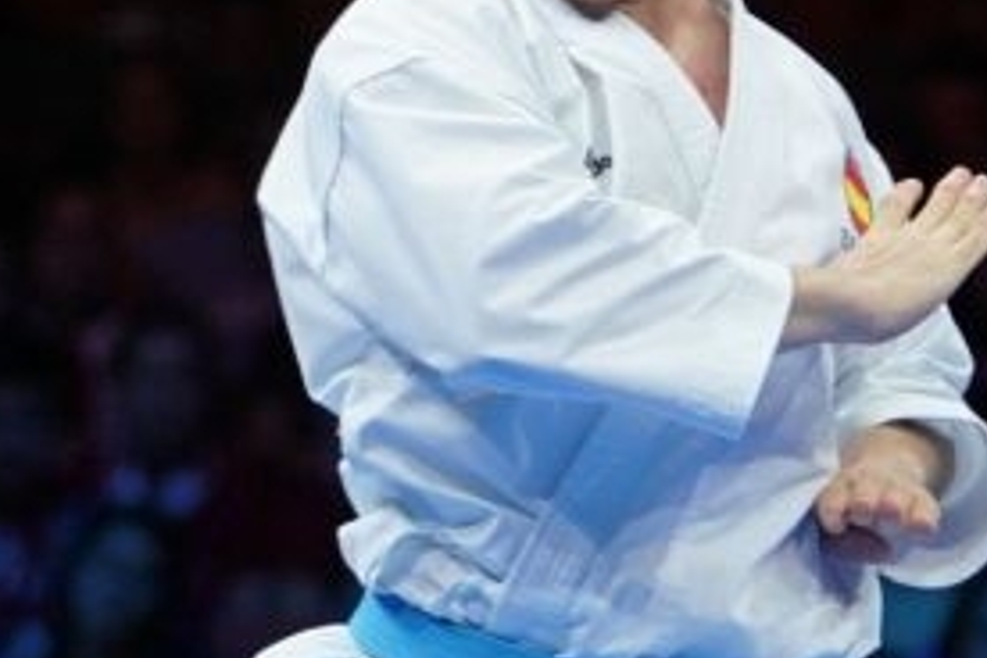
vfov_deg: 2.0
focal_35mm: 705
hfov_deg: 2.9
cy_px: 612
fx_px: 19327
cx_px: 626
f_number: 2.8
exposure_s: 1/500
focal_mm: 108
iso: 500
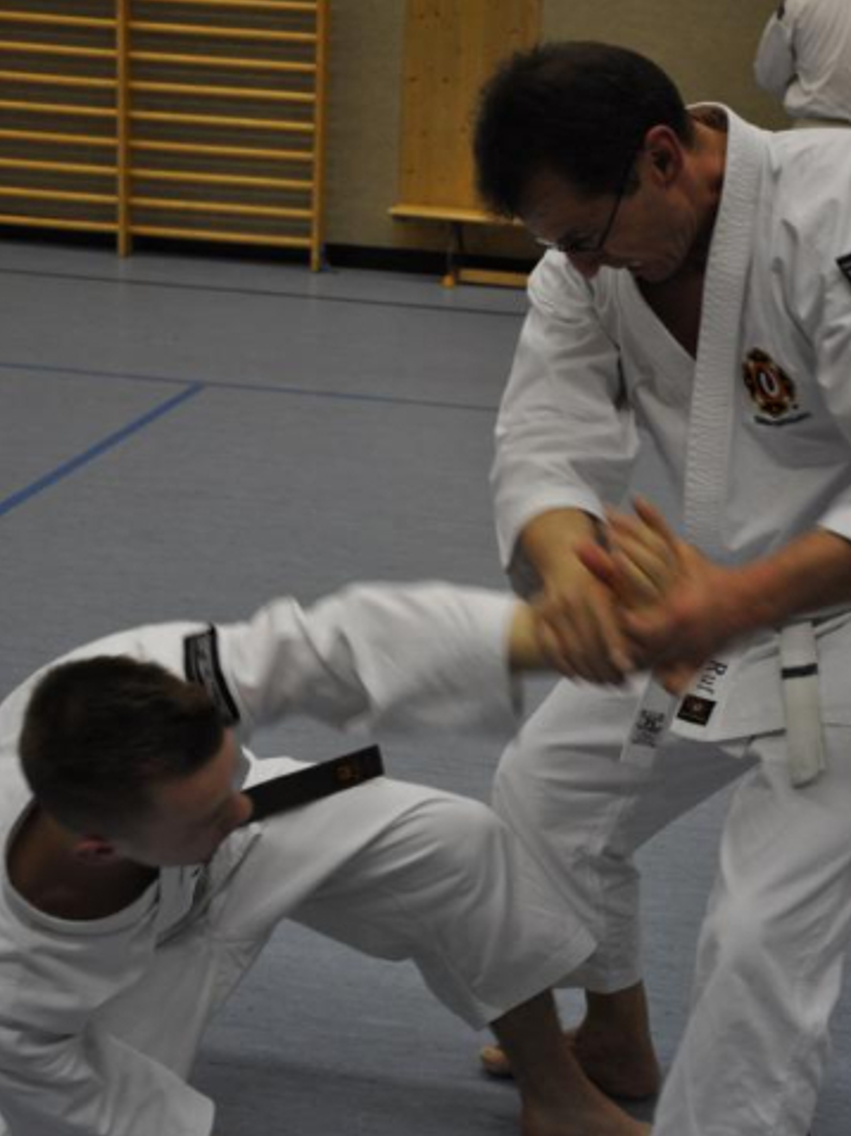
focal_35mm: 61
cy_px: 568
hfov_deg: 24.0
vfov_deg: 31.7
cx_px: 521
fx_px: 2001
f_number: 4
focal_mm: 28
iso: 450
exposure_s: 1/60
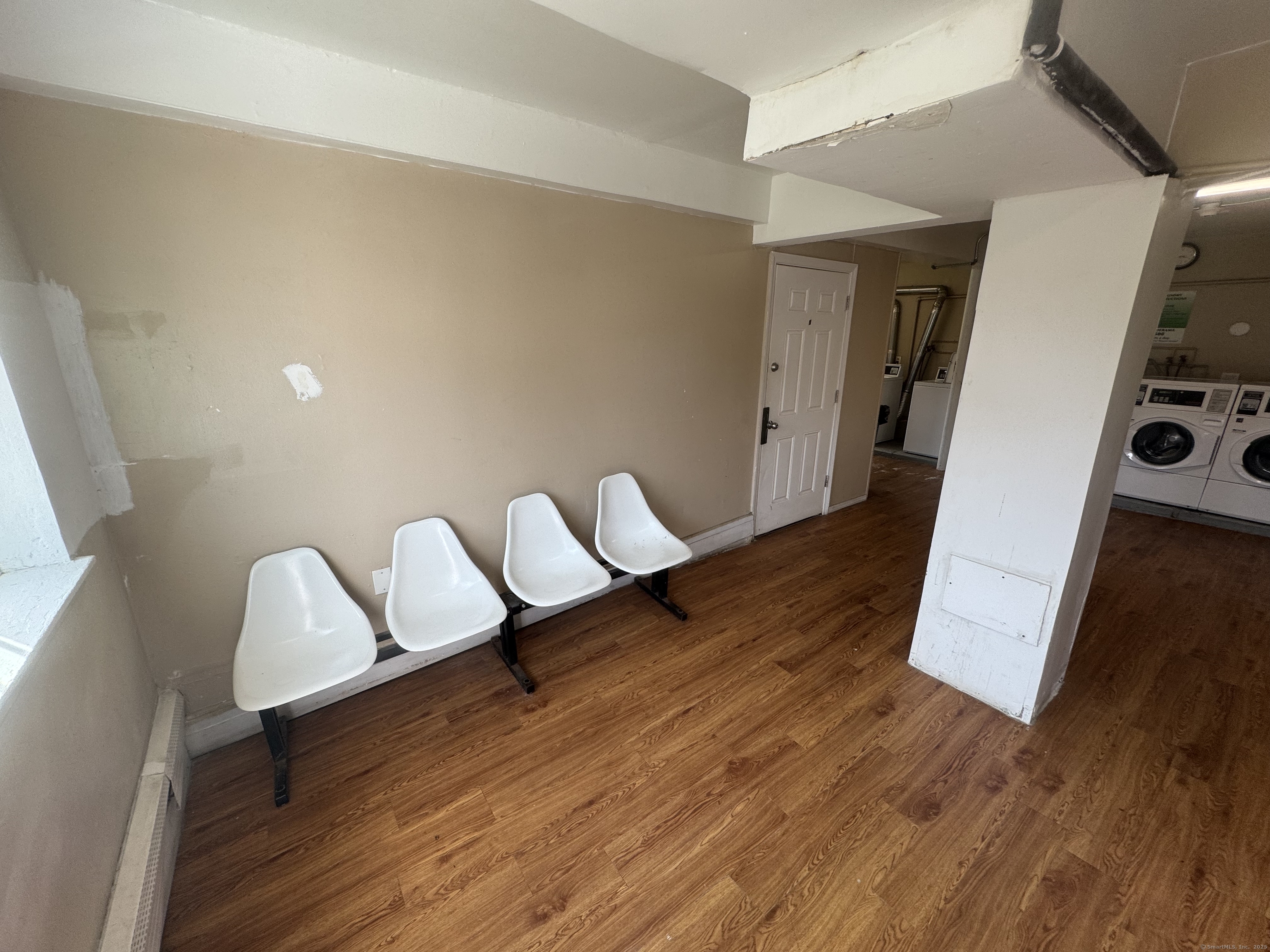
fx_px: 514
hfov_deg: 102.1
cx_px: 635
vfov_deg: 85.7
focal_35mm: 14
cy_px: 476
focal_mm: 2.22
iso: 64
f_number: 2.2
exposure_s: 1/120
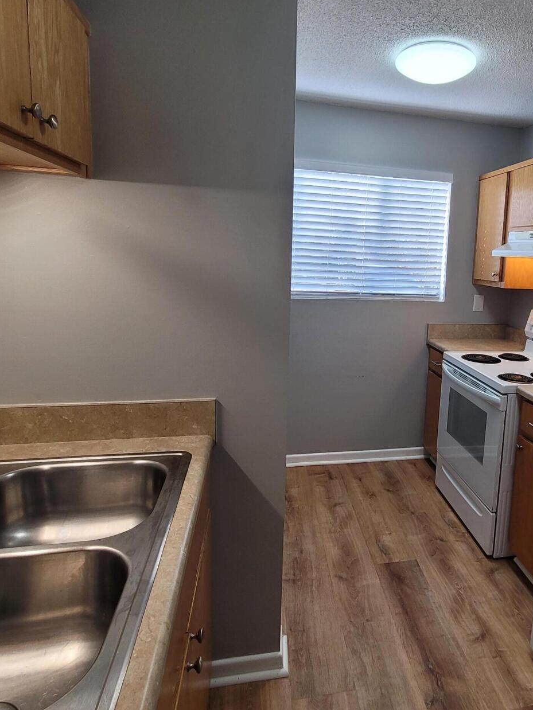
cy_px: 312
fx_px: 431
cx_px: 374
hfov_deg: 61.2
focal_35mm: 21
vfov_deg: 78.6
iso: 100
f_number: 2.2
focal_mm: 2.2
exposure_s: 1/120
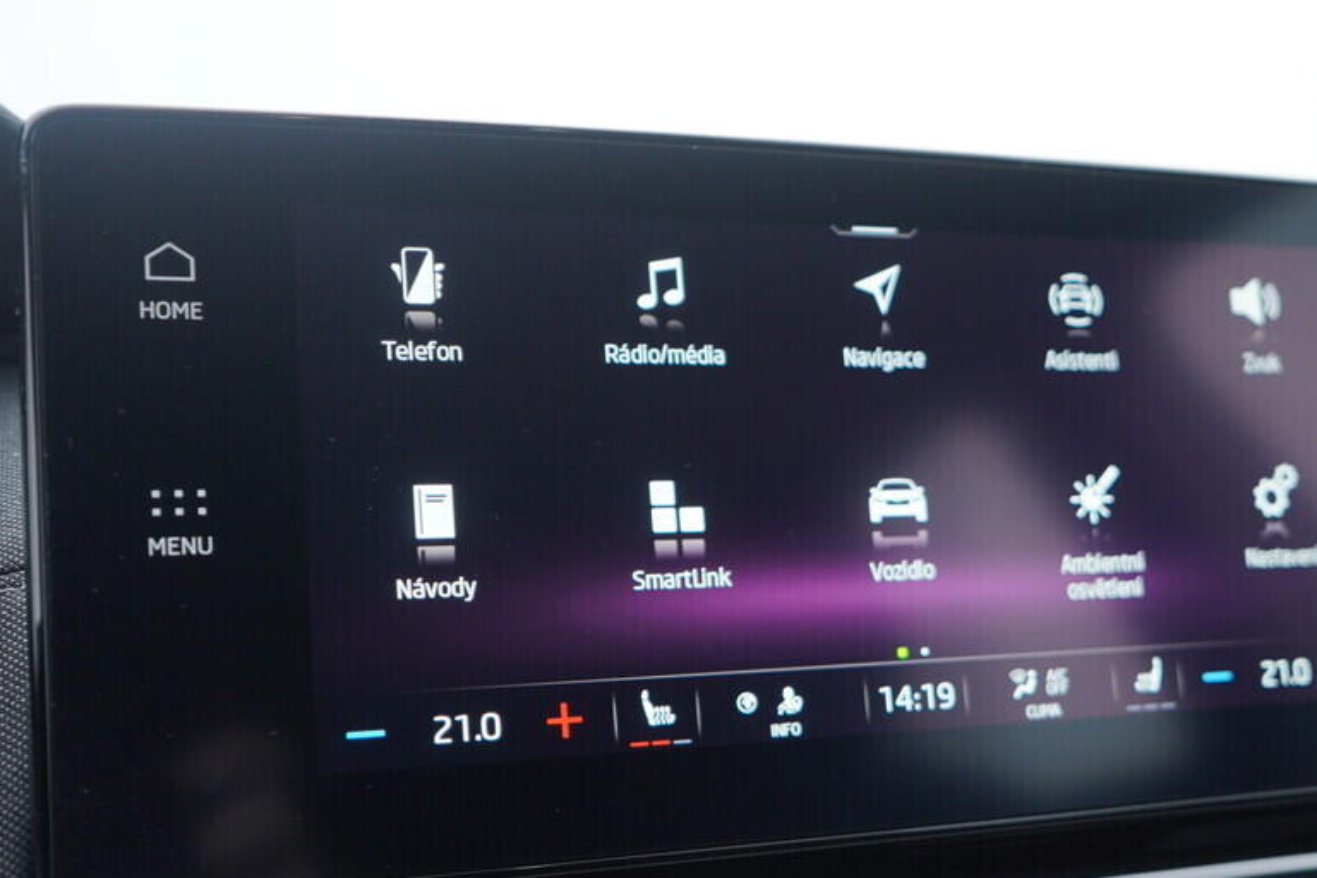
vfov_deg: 28.0
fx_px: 1756
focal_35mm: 48
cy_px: 556
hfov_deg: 40.8
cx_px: 839
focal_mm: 24
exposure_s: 1/40
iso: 125
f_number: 2.8
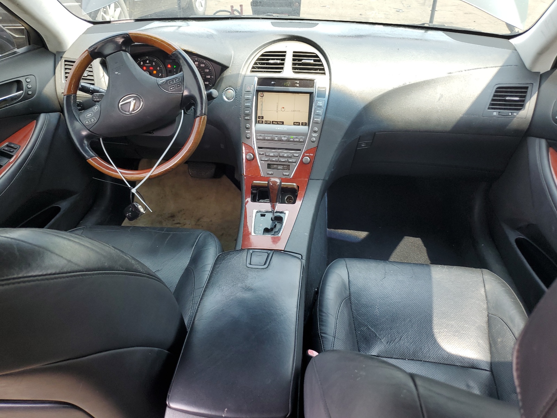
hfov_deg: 67.3
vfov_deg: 53.1
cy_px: 209
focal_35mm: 26
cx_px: 278
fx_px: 418
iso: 54
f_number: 1.5
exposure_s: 1/60.2
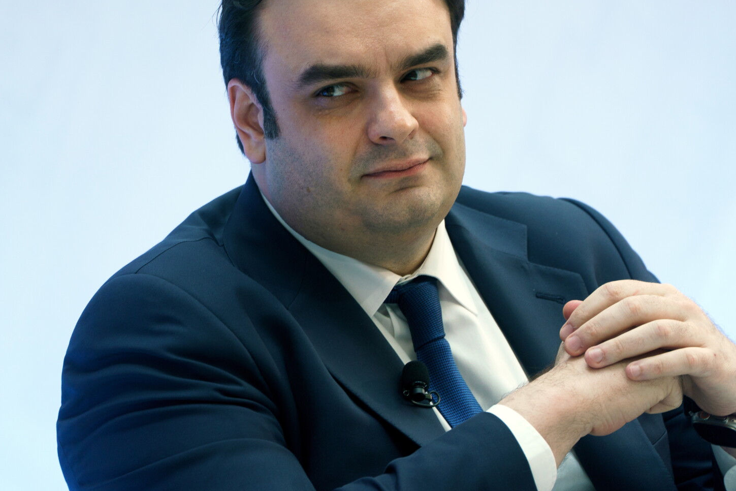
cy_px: 170
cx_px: 370
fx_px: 10835
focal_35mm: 530
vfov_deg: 2.6
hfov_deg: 3.9
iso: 500
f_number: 5.6
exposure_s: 1/200
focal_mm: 400
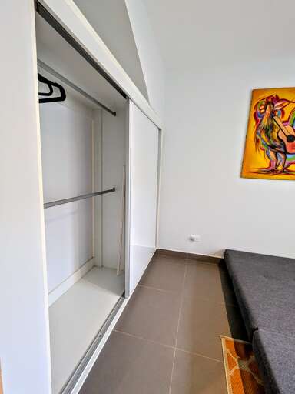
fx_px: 182
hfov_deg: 78.1
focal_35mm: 16
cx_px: 148
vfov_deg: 94.5
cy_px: 197
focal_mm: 2.35
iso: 129
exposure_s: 1/23.8
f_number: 2.2
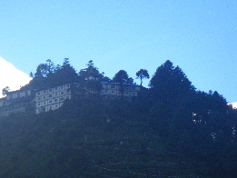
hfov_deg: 9.6
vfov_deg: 7.2
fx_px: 1411
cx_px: 80
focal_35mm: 206
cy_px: 114
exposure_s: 1/250
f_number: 5.5
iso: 200
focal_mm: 25
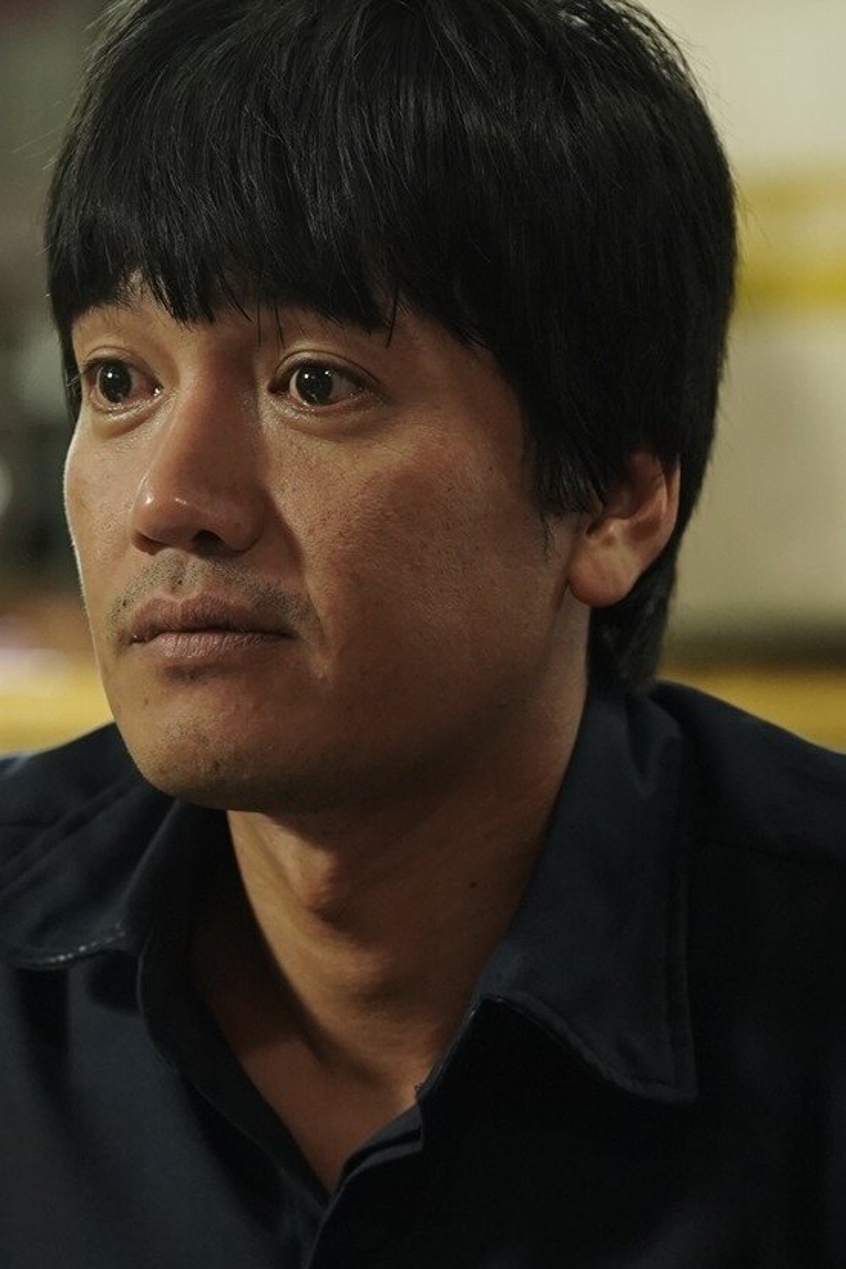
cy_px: 889
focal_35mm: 230
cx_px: 330
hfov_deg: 6.0
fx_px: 8107
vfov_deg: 8.9
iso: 2000
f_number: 2.8
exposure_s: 1/200
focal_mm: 85
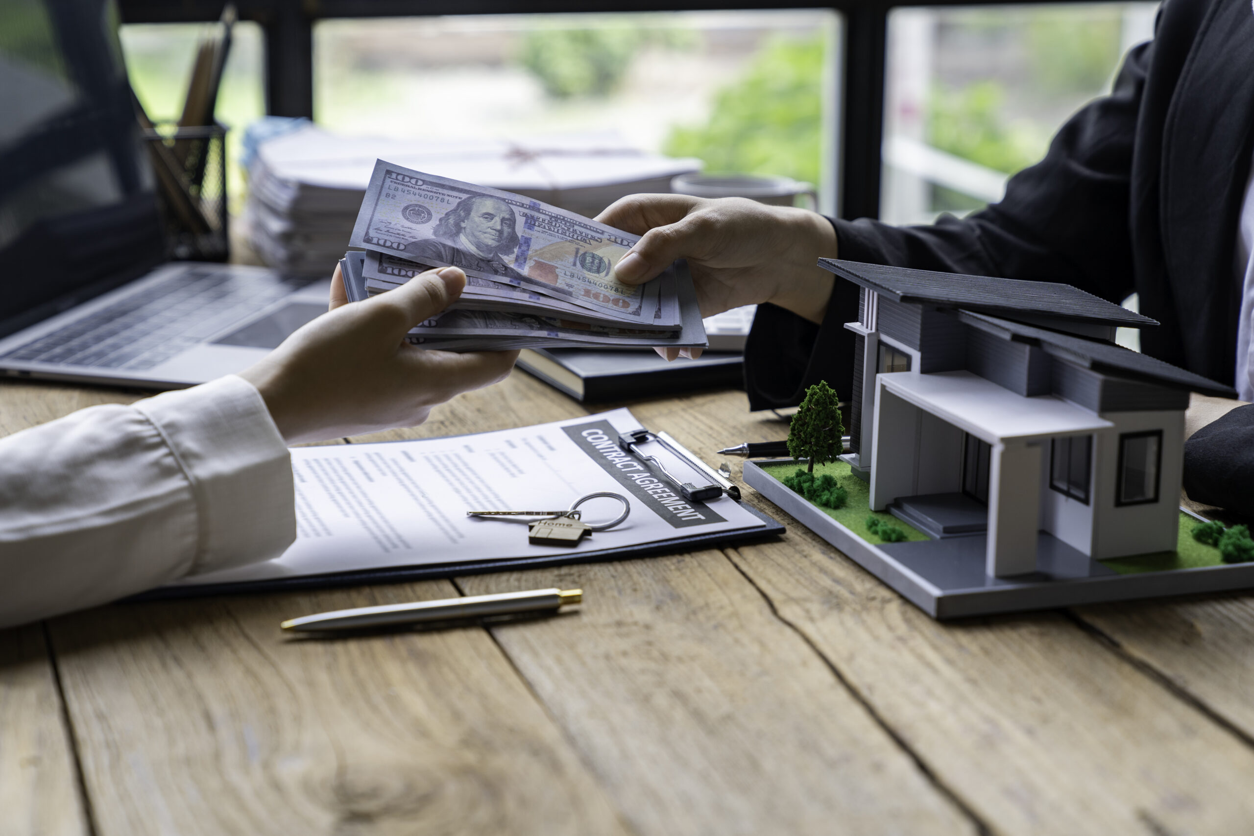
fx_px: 2438
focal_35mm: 70
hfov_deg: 28.8
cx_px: 627
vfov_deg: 19.5
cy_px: 418
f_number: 3.5
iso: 160
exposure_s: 1/160
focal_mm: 70
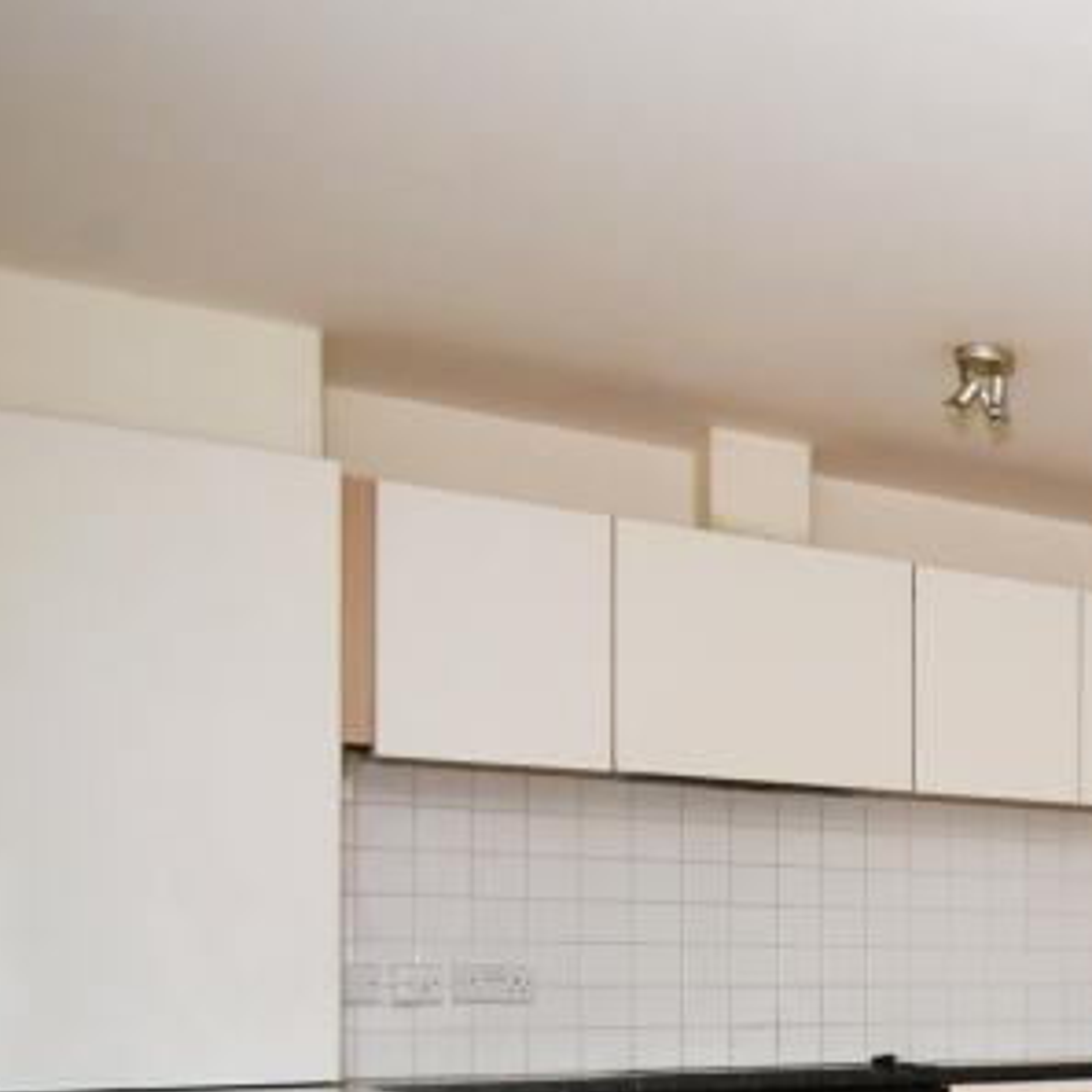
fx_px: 1570
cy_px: 1006
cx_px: 1794
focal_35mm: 44
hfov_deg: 24.7
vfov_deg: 35.8
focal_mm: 10
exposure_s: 1/60
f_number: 8
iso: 400
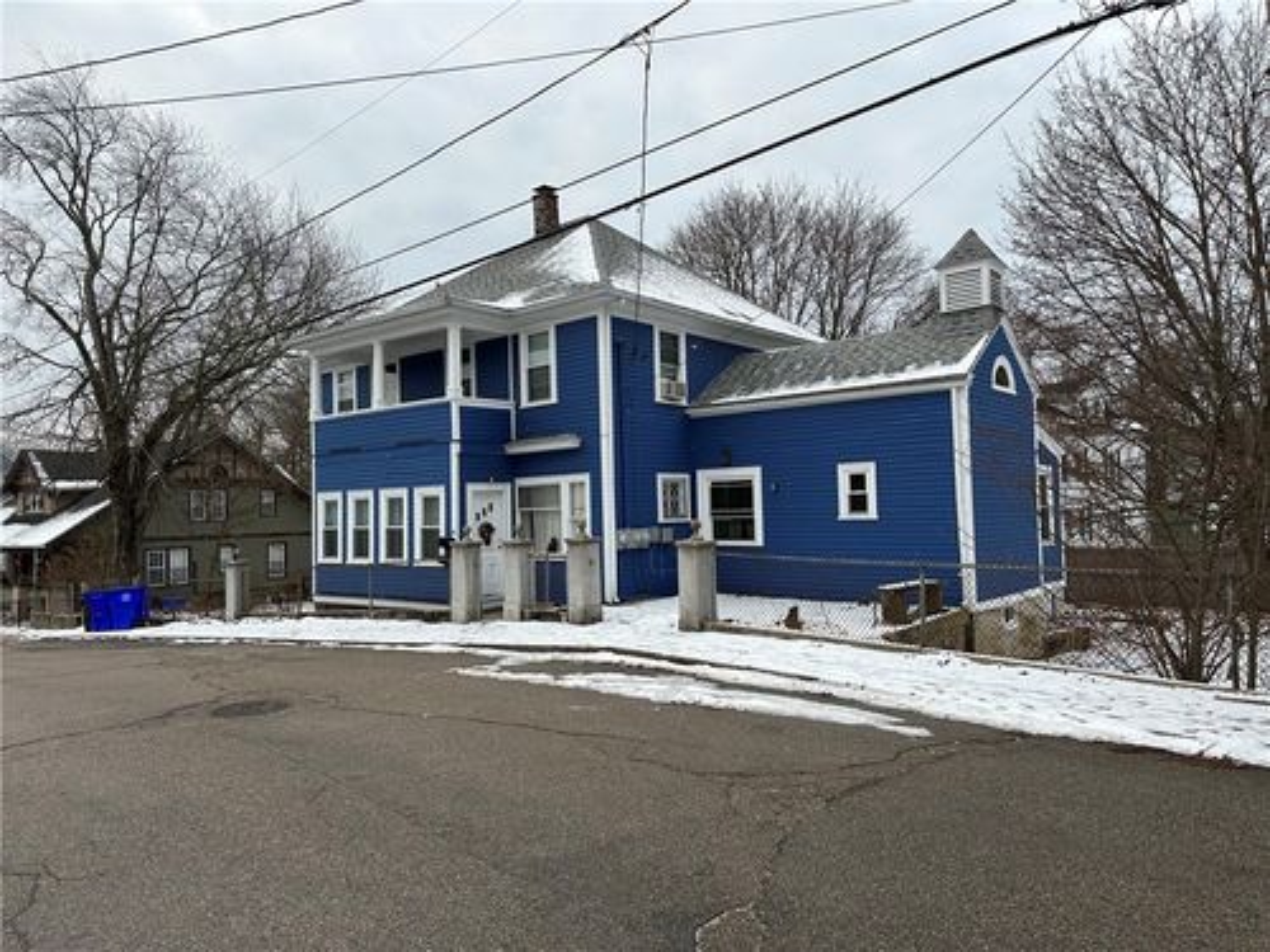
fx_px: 881
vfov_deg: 56.8
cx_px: 635
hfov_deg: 71.6
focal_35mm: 24
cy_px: 476
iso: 80
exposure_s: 1/704
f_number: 1.78
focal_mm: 6.86
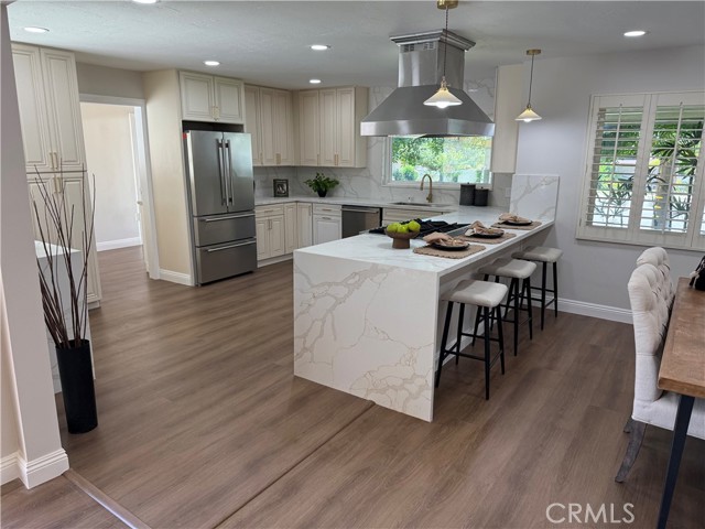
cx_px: 352
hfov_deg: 71.6
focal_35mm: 24
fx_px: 489
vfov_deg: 56.8
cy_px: 264
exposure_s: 1/229
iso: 125
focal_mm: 6.76
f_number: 1.78
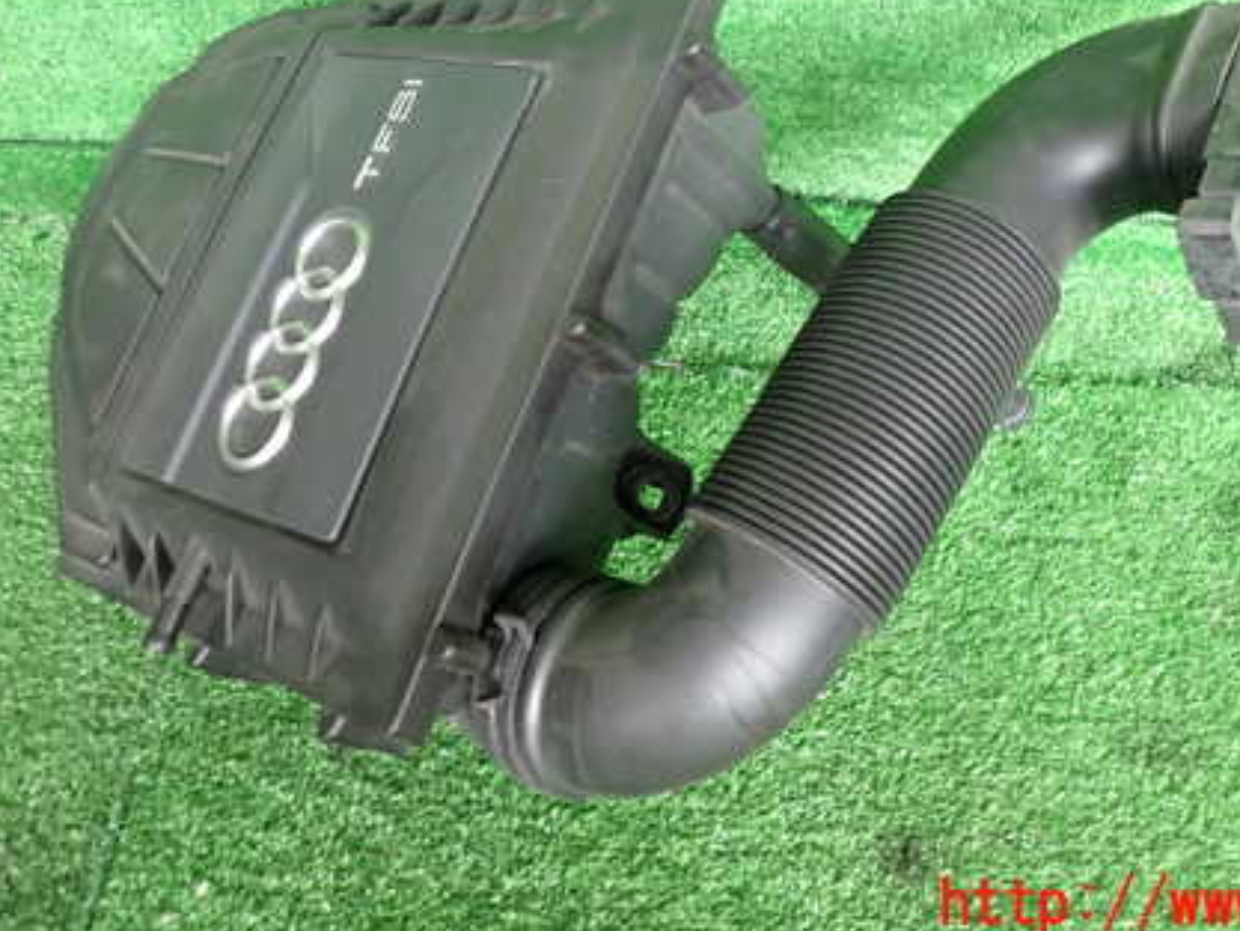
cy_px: 274
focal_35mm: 36
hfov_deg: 51.1
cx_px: 720
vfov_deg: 39.0
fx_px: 1290
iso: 200
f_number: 2
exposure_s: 1/30
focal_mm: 4.5
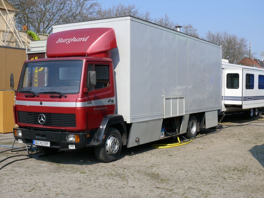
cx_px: 131
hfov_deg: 39.6
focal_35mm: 48
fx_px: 366
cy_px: 99
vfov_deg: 30.3
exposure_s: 1/800
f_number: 4.5
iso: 100
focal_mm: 9.9
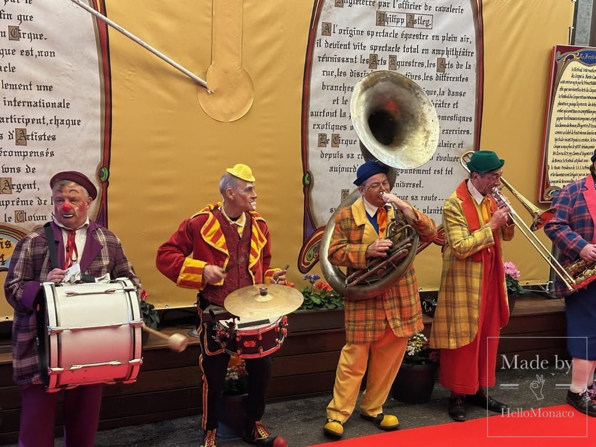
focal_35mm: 48
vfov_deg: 30.3
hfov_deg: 39.7
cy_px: 224
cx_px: 298
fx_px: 826
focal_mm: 6.86
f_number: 1.78
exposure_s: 1/40
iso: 400
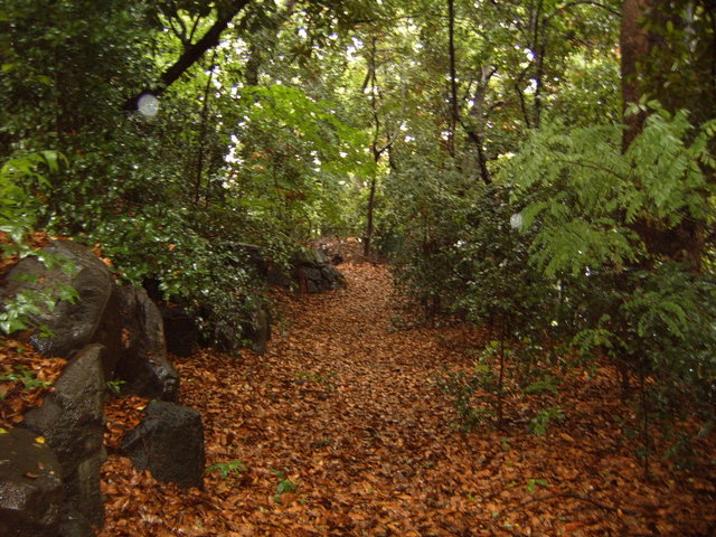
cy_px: 268
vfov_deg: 38.7
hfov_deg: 50.1
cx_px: 358
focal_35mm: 37
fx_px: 765
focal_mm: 6.2
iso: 141
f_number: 2.9
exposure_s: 1/6
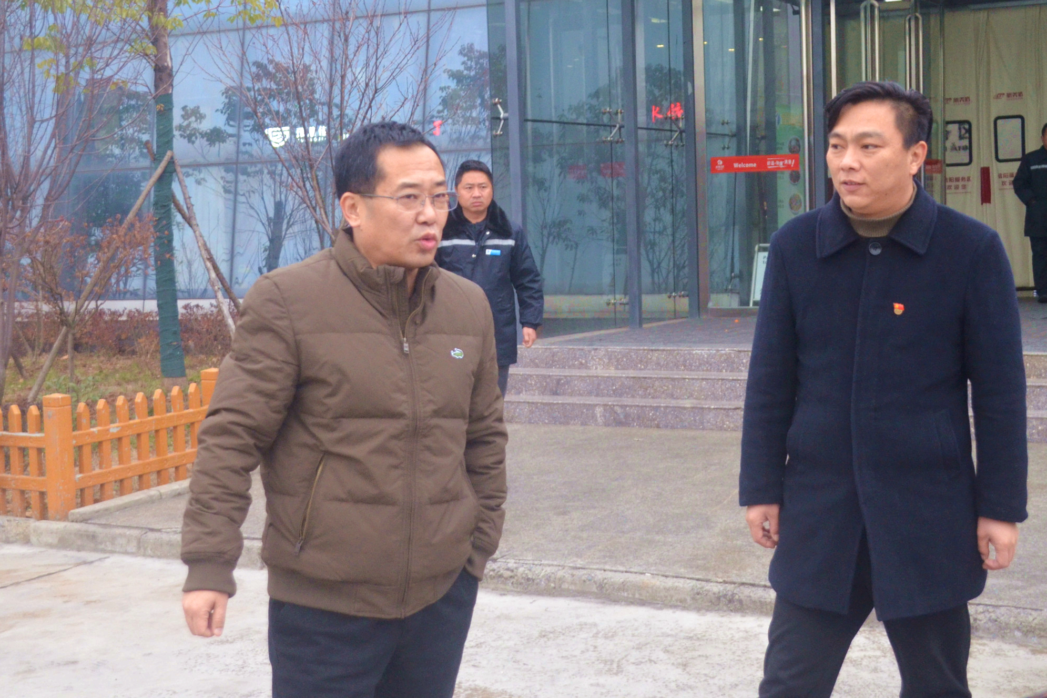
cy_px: 349
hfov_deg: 49.6
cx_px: 524
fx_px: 1134
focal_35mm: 39
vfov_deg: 34.2
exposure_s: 1/320
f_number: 4.2
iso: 1600
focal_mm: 26
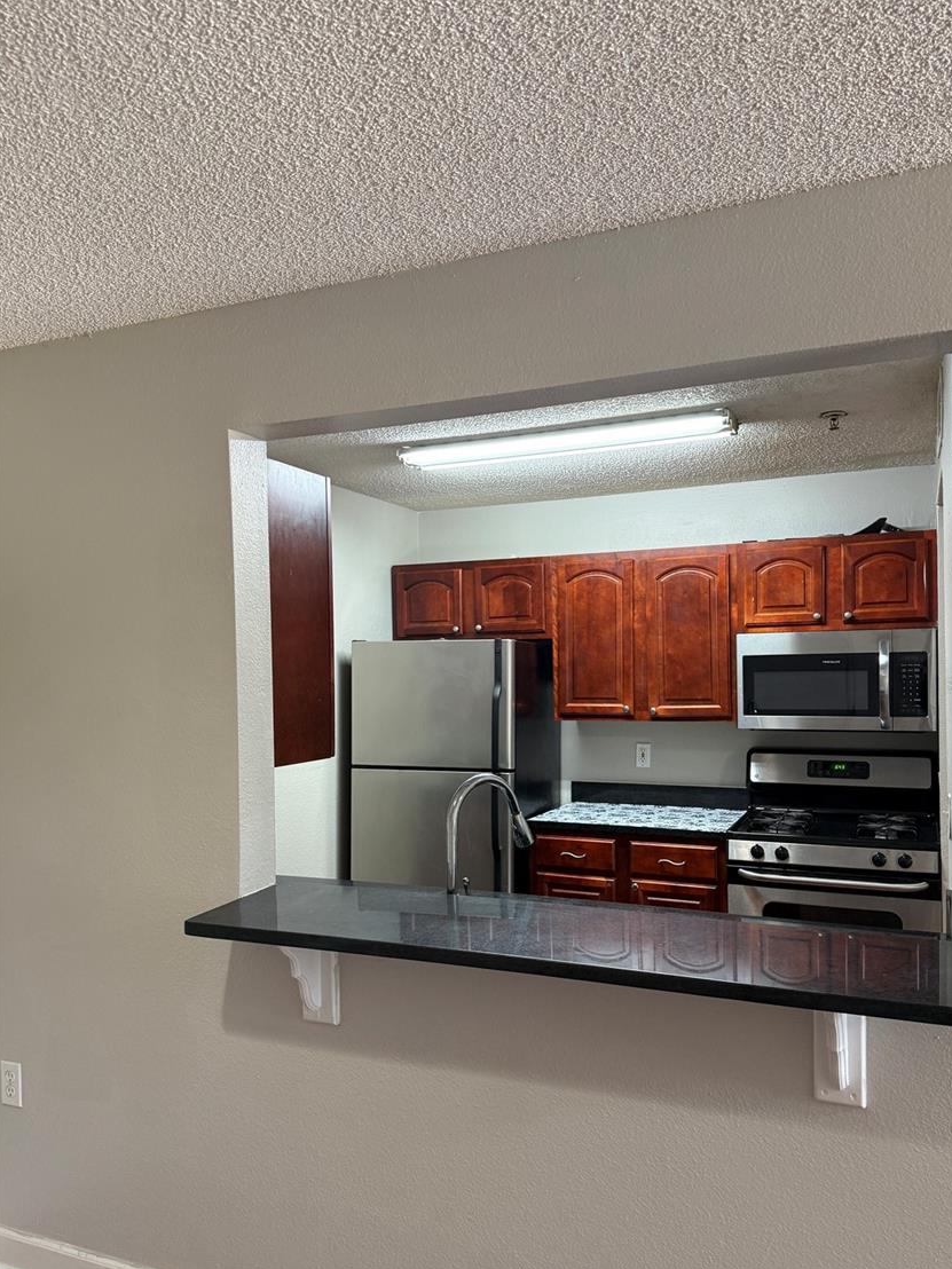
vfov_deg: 67.2
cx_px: 511
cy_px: 685
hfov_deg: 53.0
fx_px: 953
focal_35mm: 26
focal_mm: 6.76
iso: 200
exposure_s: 1/60
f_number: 1.78
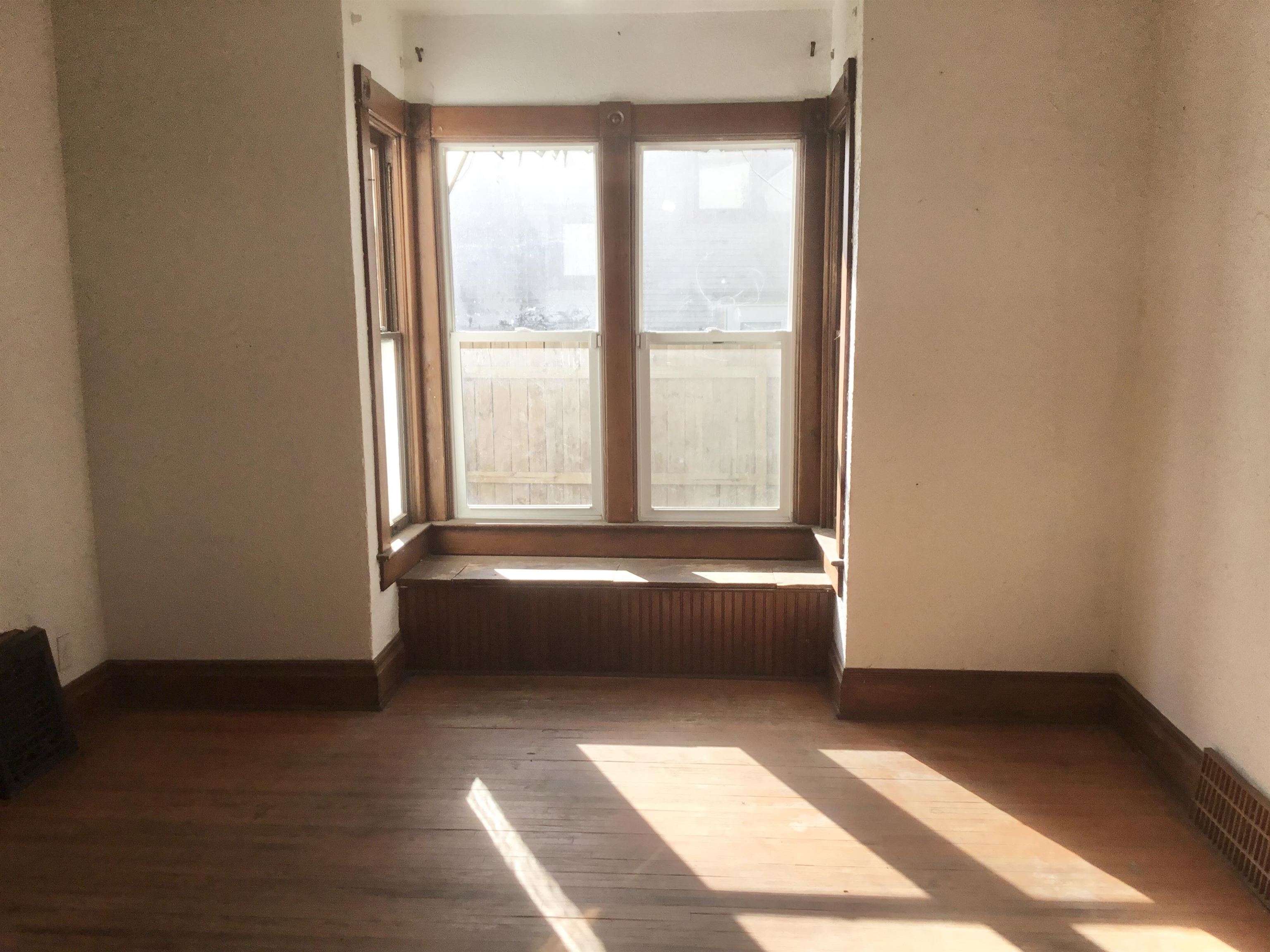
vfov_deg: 45.4
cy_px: 476
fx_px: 1137
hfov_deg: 58.4
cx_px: 635
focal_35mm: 31
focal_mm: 3.3
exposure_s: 1/269
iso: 25
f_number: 2.4
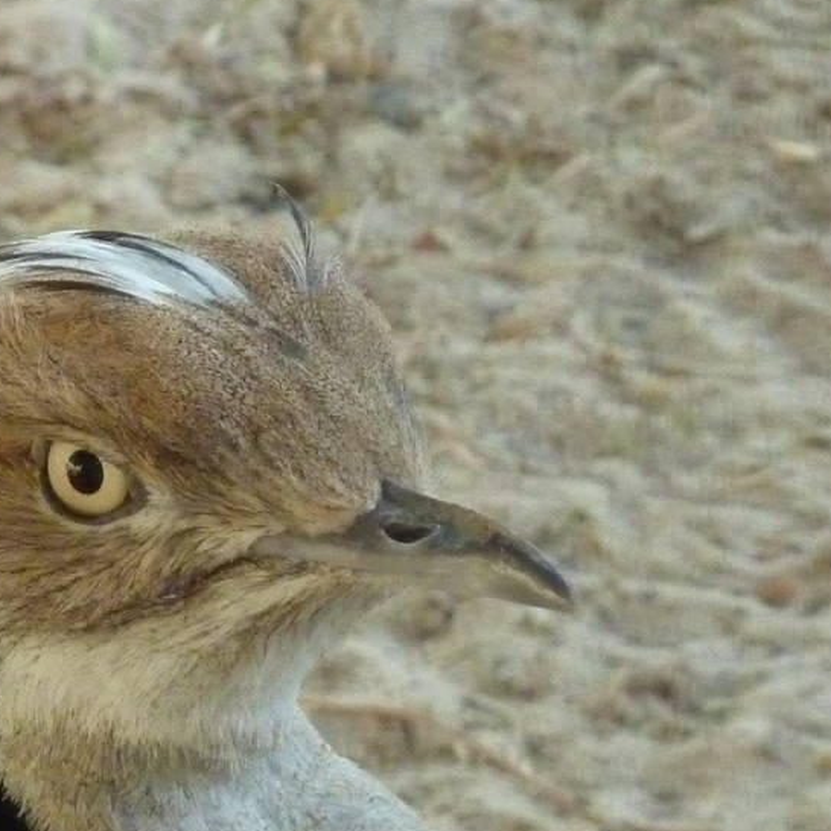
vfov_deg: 2.4
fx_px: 19555
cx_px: 50
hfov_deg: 2.4
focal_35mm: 720
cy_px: 562
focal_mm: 45.7
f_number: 4.8
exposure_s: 1/80
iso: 800
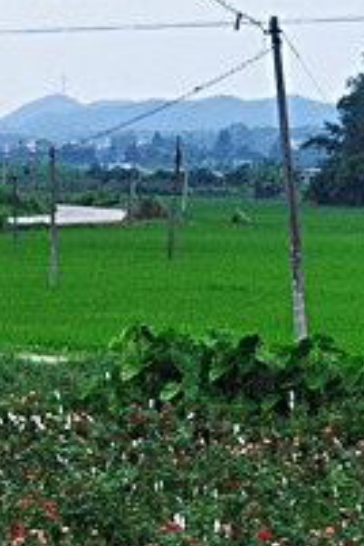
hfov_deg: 6.7
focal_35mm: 198
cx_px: -369
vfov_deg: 10.4
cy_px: 413
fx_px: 3003
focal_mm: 26
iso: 400
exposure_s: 1/320
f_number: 8
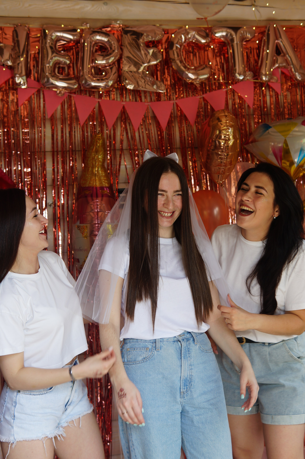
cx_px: 152
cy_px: 230
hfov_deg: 29.8
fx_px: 572
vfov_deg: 43.6
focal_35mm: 45
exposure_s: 1/125
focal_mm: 30
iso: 100
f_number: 2.5
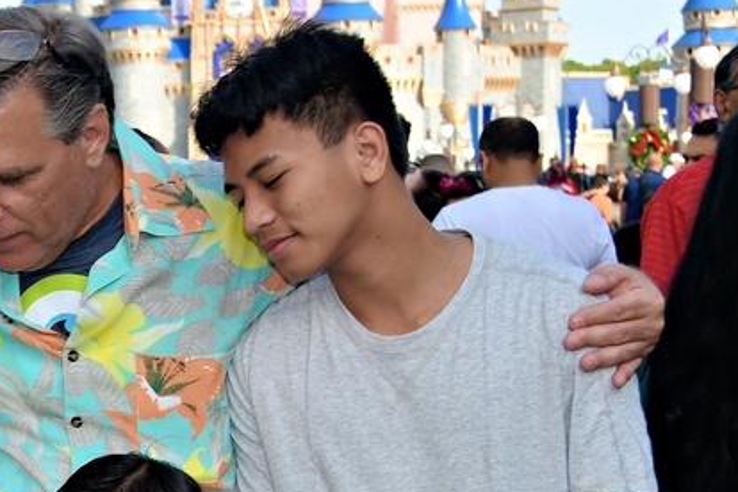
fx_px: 3054
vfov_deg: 9.2
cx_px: -42
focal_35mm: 149
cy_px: 486
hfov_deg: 13.5
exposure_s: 1/200
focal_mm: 40
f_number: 7.1
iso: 100
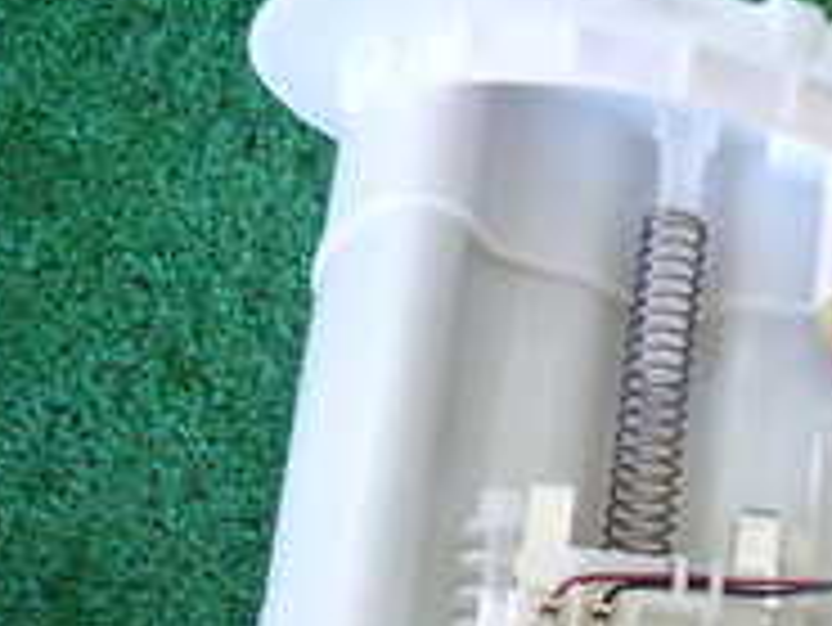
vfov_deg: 17.5
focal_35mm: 81
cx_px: 1210
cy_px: 725
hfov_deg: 20.9
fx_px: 1948
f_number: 2
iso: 200
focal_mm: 4.5
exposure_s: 1/60
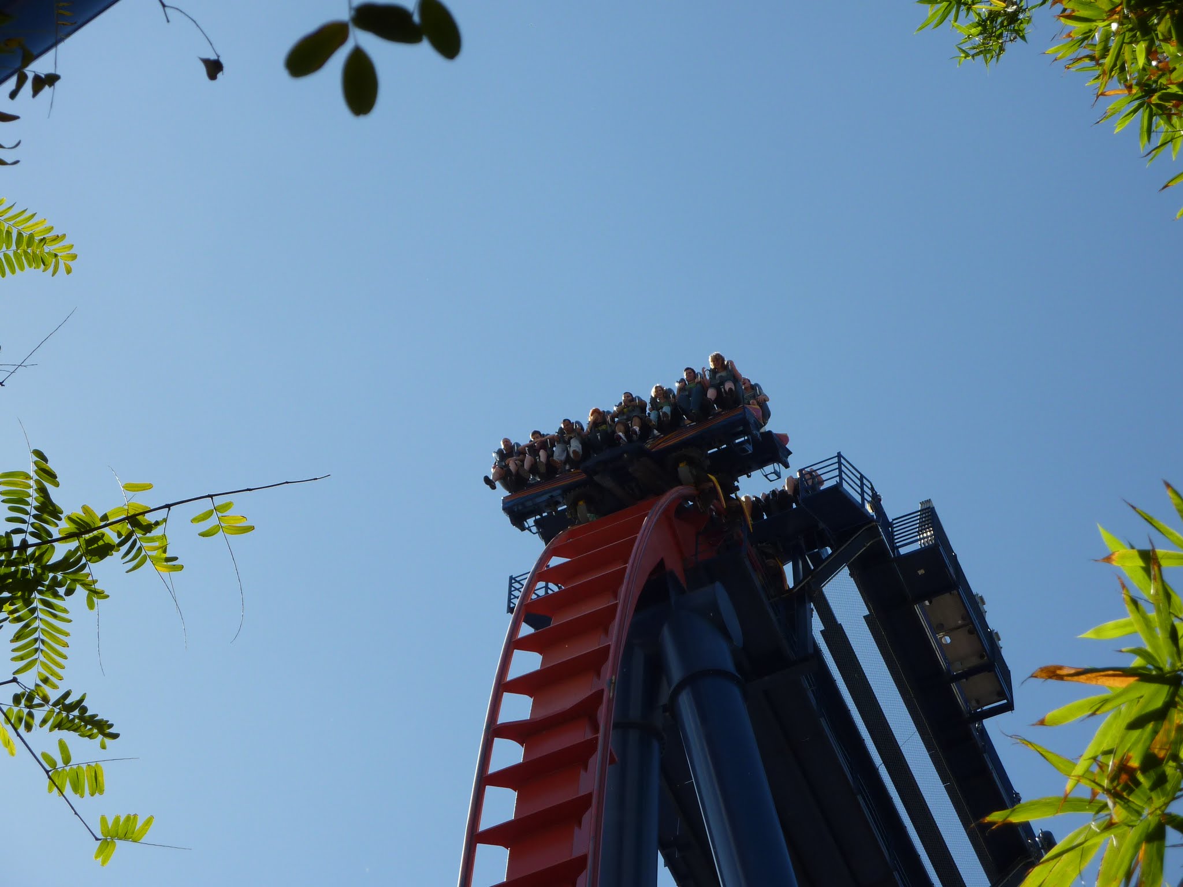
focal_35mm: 111
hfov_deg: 17.7
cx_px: 592
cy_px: 444
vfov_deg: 13.3
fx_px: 3793
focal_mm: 18.2
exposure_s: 1/640
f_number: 5
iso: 80
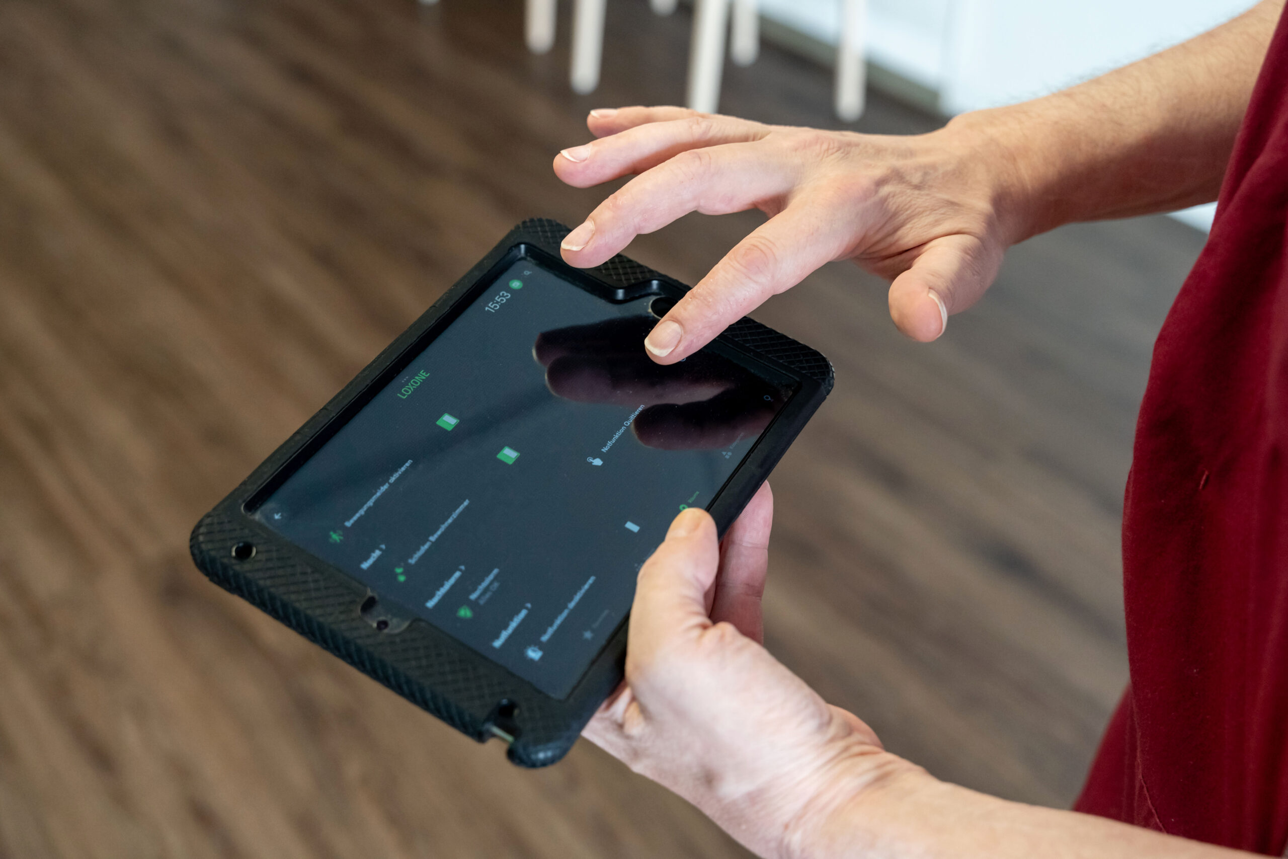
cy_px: 430
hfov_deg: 47.0
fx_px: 1481
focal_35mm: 41
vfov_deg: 32.3
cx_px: 644
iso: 2000
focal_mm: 41.4
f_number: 4
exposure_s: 1/80
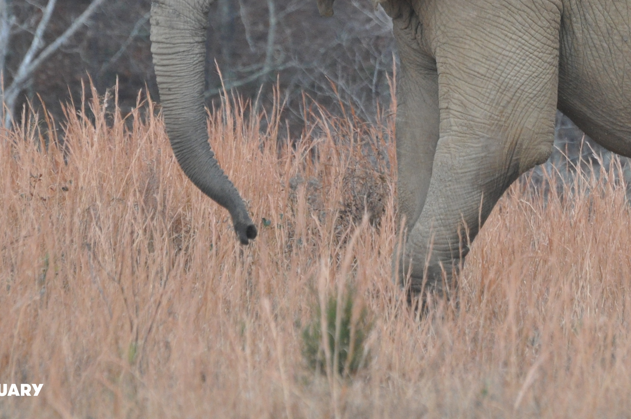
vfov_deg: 1.7
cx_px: 490
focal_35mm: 797
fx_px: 13951
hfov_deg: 2.6
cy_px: -38
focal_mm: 240
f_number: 5.6
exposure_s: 1/640
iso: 800
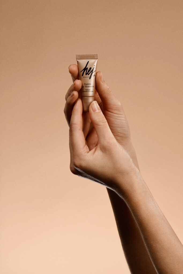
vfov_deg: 17.1
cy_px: 137
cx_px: 92
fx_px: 915
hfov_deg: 11.4
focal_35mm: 120
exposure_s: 1/200
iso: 80
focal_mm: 120
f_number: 11
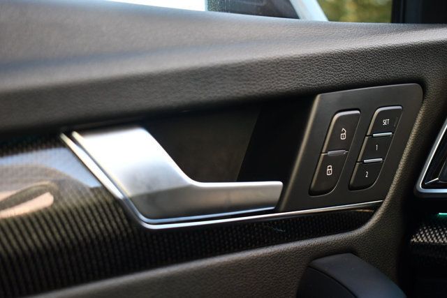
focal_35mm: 60
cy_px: 149
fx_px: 745
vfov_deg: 22.6
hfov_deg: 33.4
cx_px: 224
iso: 1250
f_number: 4.8
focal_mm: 40
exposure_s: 1/125
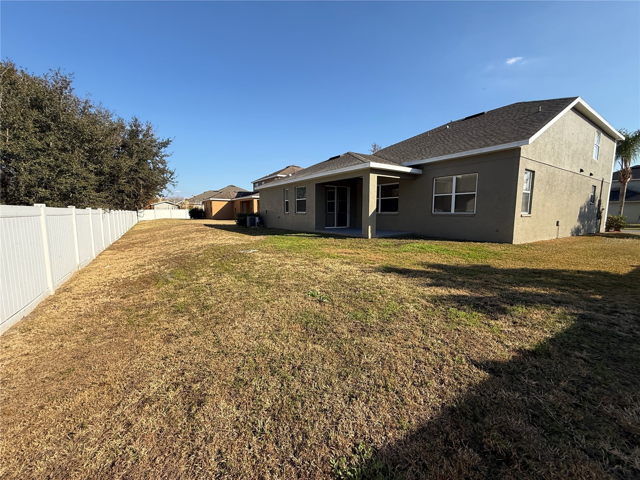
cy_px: 240
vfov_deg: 85.7
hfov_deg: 102.1
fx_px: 259
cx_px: 320
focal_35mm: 14
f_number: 2.2
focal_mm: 2.22
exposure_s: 1/1339
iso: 50
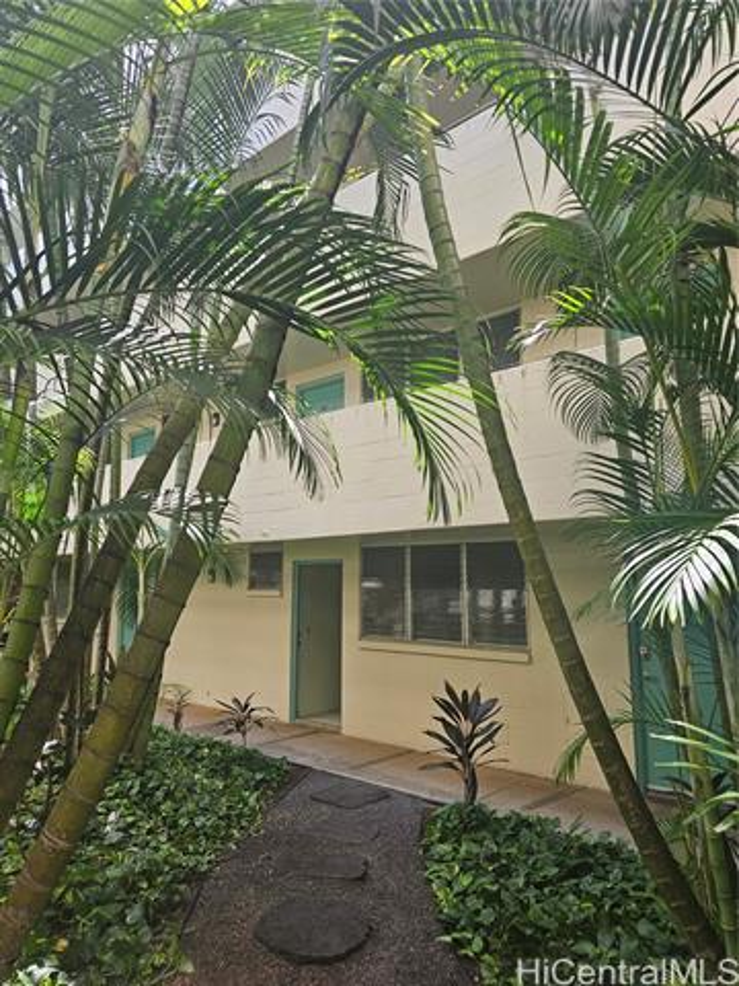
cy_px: 493
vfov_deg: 73.9
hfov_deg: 58.9
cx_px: 370
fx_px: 655
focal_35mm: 23
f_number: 1.7
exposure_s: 1/180
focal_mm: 6.3
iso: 50
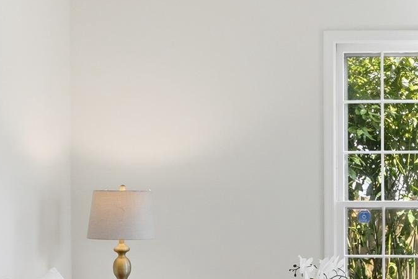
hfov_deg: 26.3
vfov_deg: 17.9
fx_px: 882
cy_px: 162
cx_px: 309
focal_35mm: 76
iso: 400
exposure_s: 1/125
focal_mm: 25
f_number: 8
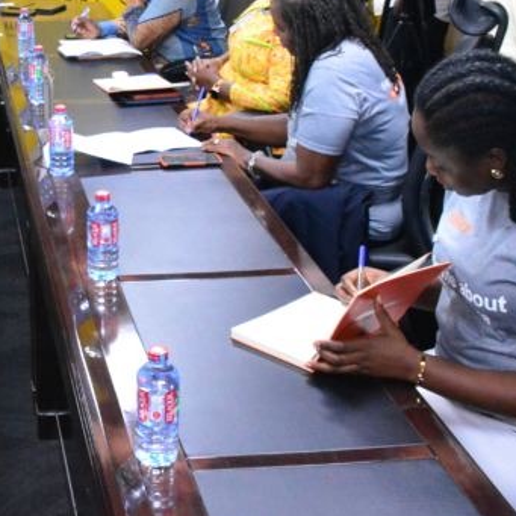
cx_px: -54
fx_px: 1164
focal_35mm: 69
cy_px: 57
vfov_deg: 24.3
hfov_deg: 23.4
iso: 5000
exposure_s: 1/100
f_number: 5.6
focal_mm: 18
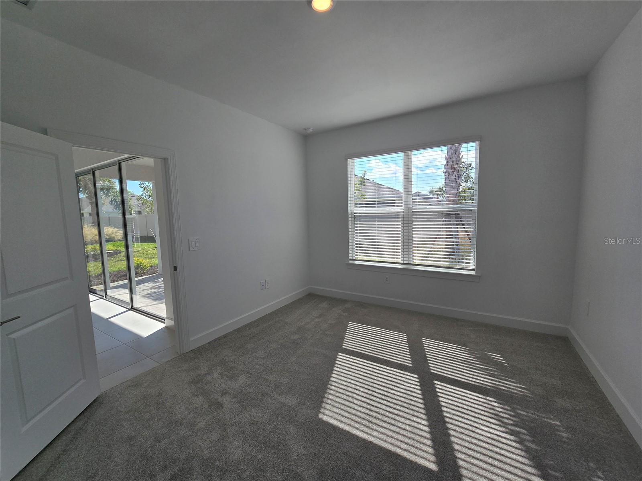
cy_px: 240
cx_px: 321
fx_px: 241
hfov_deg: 106.2
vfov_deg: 89.9
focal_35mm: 13
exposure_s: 1/1129
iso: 50
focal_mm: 2.2
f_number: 2.2
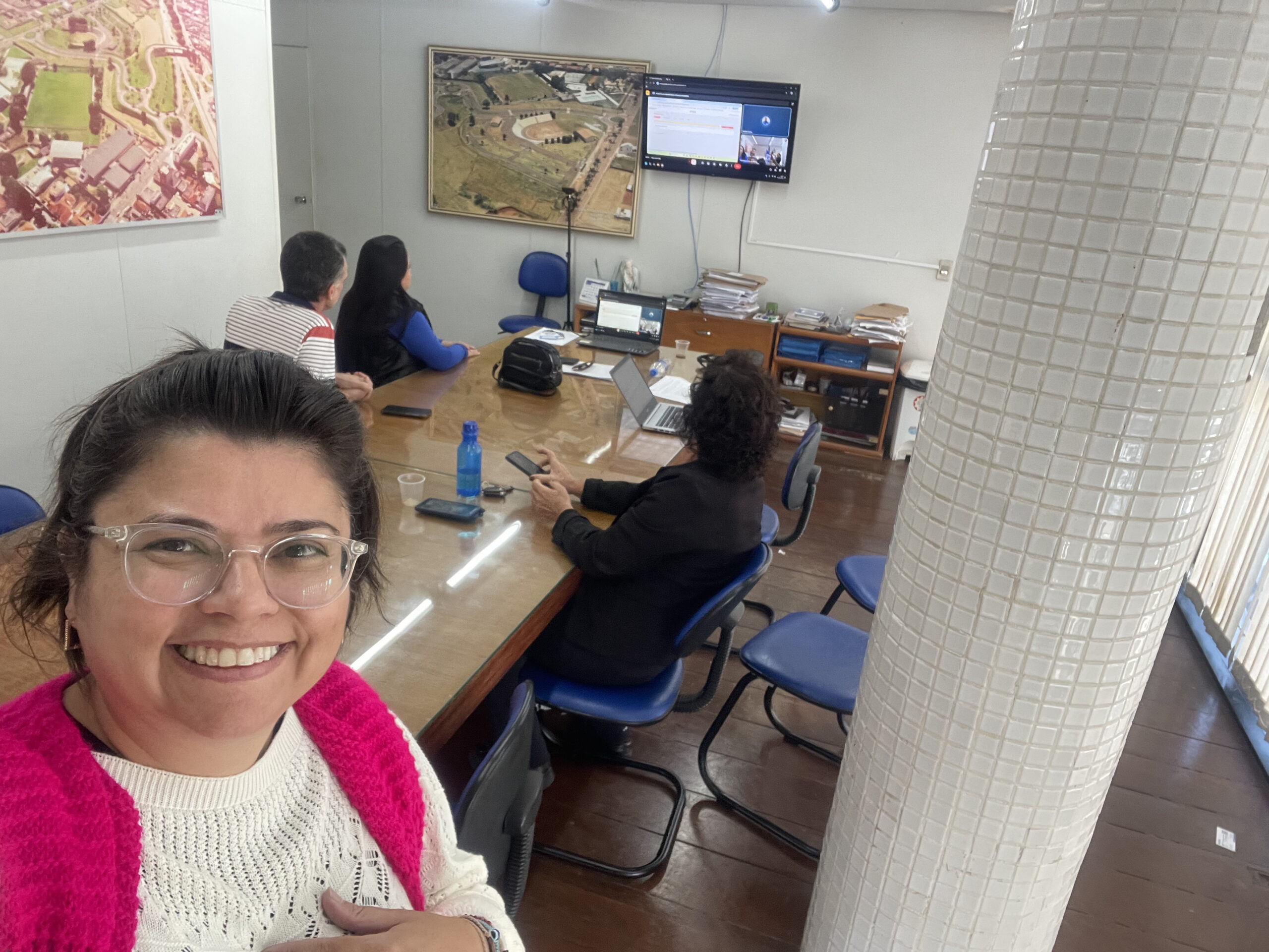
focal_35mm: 23
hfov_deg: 73.9
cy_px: 476
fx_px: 843
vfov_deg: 58.9
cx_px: 634
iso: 200
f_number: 2.2
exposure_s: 1/60
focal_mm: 2.71
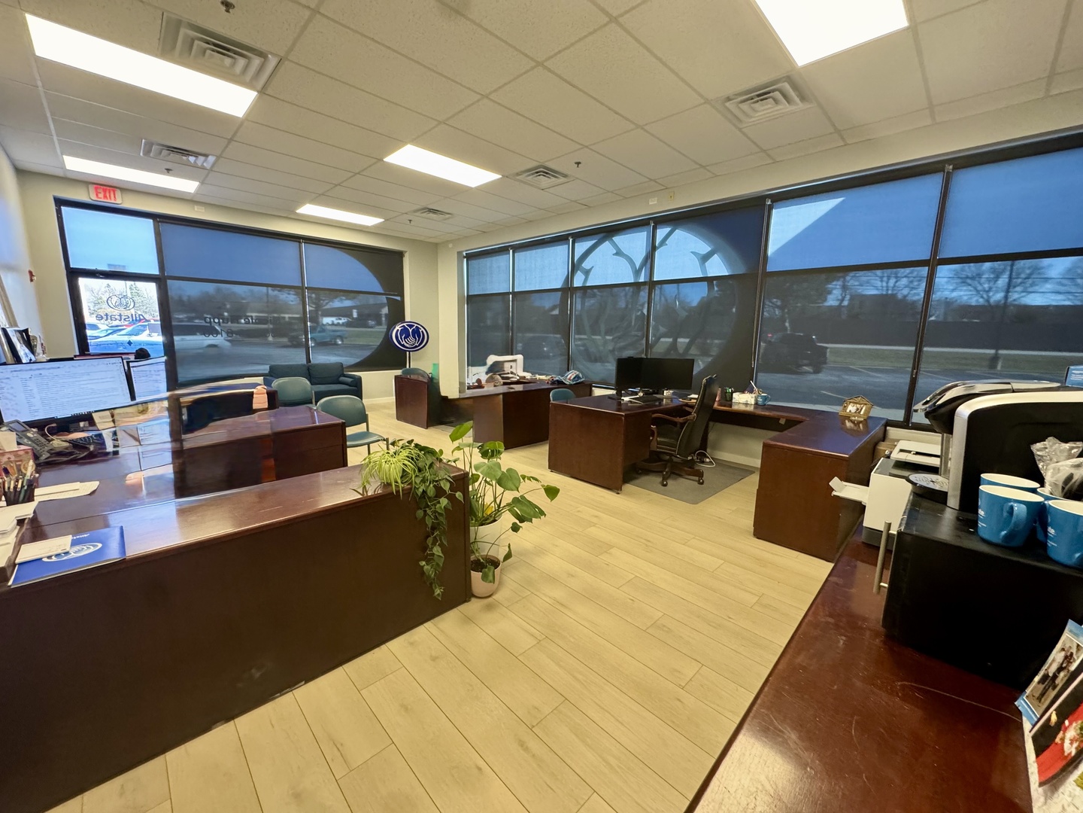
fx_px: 438
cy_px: 406
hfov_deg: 102.1
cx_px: 542
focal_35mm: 14
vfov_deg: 85.7
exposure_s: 1/60
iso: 320
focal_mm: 2.22
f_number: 2.2
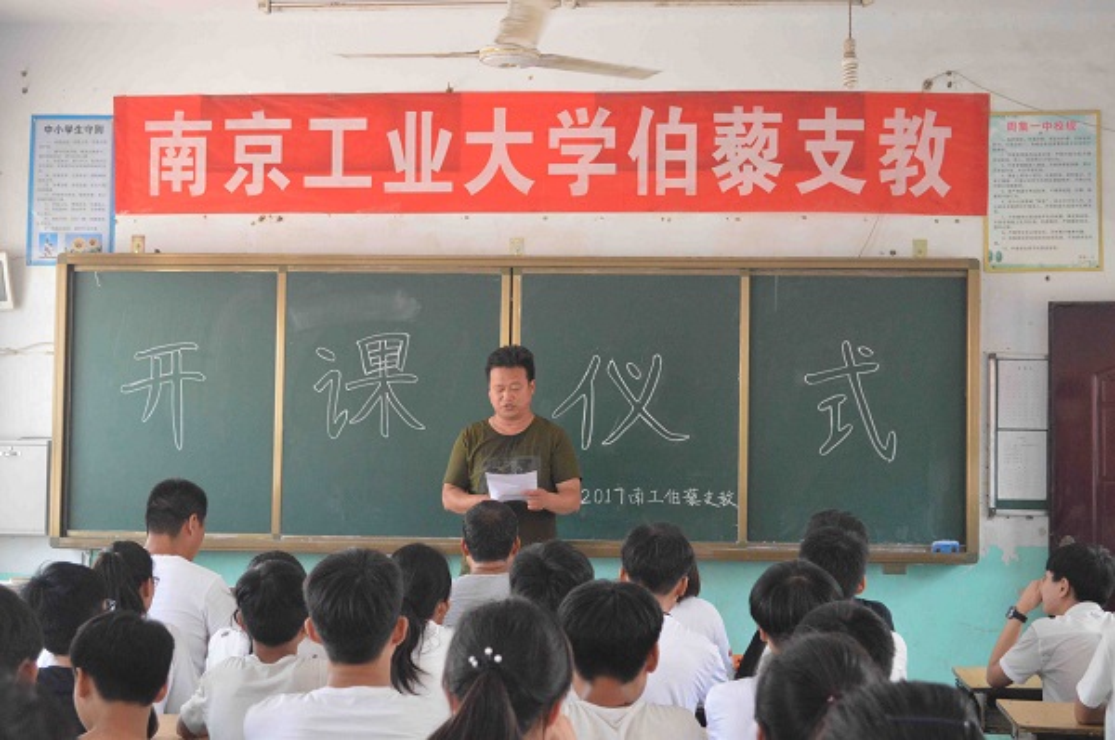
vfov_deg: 22.5
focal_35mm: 60
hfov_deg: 33.4
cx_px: 558
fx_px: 1855
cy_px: 370
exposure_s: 1/320
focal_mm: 40
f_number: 5.3
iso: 3200
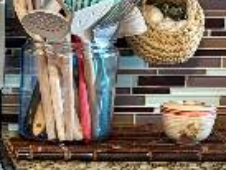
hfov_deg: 11.4
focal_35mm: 161
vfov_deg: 9.2
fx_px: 1052
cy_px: 177
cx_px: -172
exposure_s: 1/60
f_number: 1.6
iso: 200
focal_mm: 5.96
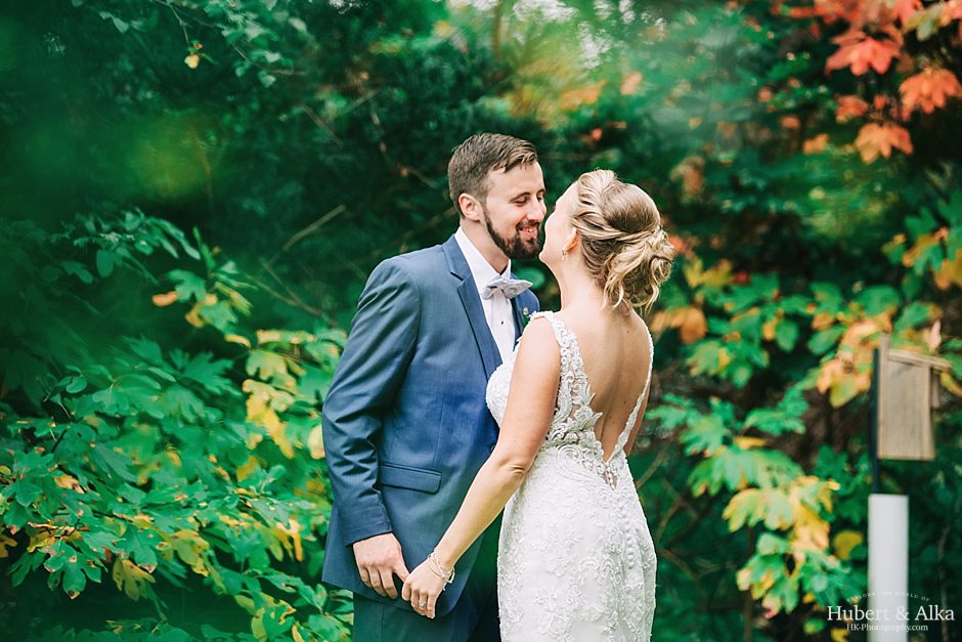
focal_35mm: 135
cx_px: 481
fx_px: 3608
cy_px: 321
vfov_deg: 10.2
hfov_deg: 15.2
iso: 320
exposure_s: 1/400
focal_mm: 135
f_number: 2.8
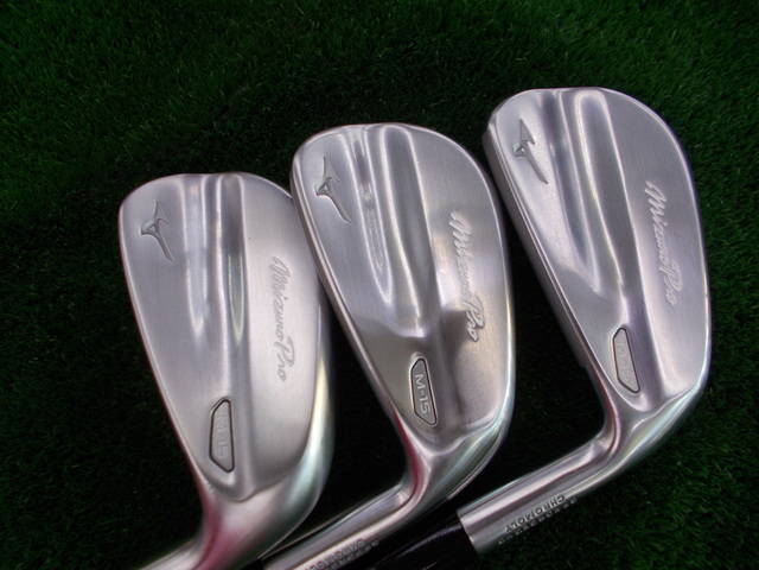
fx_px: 570
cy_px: 285
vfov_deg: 53.1
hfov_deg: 67.3
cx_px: 380
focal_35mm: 26
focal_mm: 4.6
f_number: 3.2
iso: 80
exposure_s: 1/60
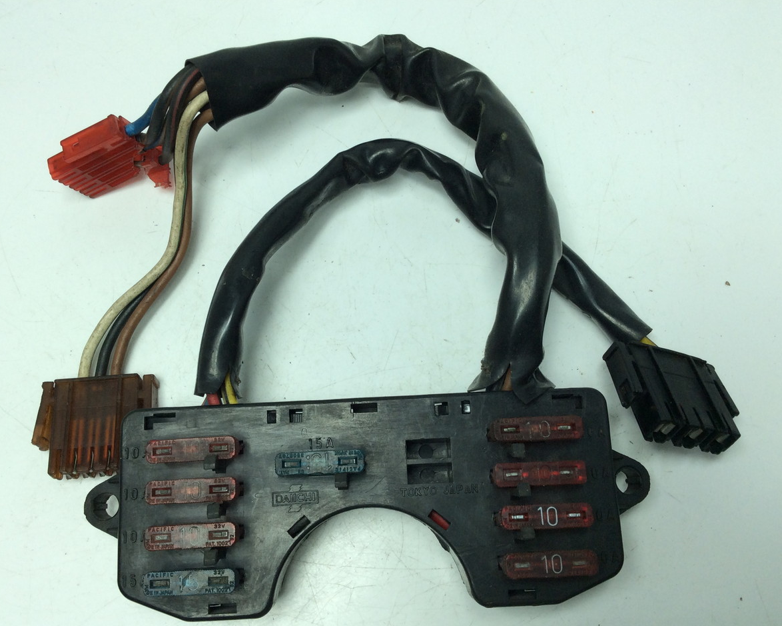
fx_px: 787
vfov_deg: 43.4
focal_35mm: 34
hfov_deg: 52.8
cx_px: 368
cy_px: 315
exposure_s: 1/384
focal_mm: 3.3
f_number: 2.4
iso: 32
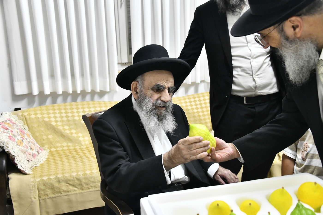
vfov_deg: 31.9
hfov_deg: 46.4
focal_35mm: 42
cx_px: 162
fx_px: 377
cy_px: 108
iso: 2000
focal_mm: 42
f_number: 5.6
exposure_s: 1/100
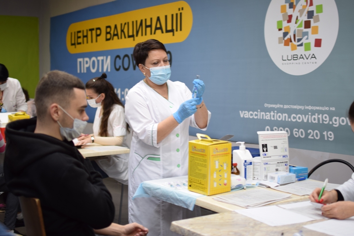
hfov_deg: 37.9
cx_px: 177
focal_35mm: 52
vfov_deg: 25.7
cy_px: 118
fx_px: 516
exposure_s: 1/30
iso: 200
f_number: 1.8
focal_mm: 35
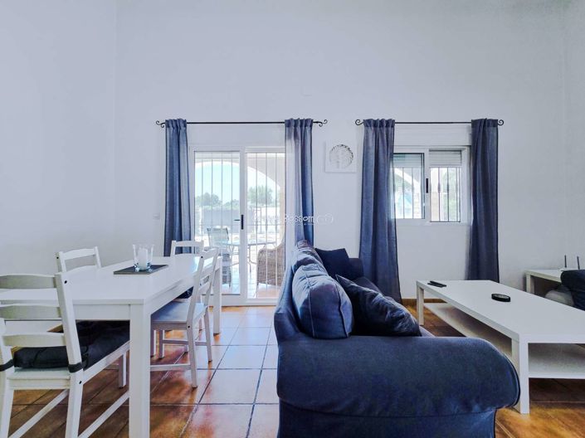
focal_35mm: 13
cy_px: 219
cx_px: 292
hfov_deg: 106.2
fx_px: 220
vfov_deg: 89.9
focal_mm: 2.2
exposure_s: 1/101
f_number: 2.2
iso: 50
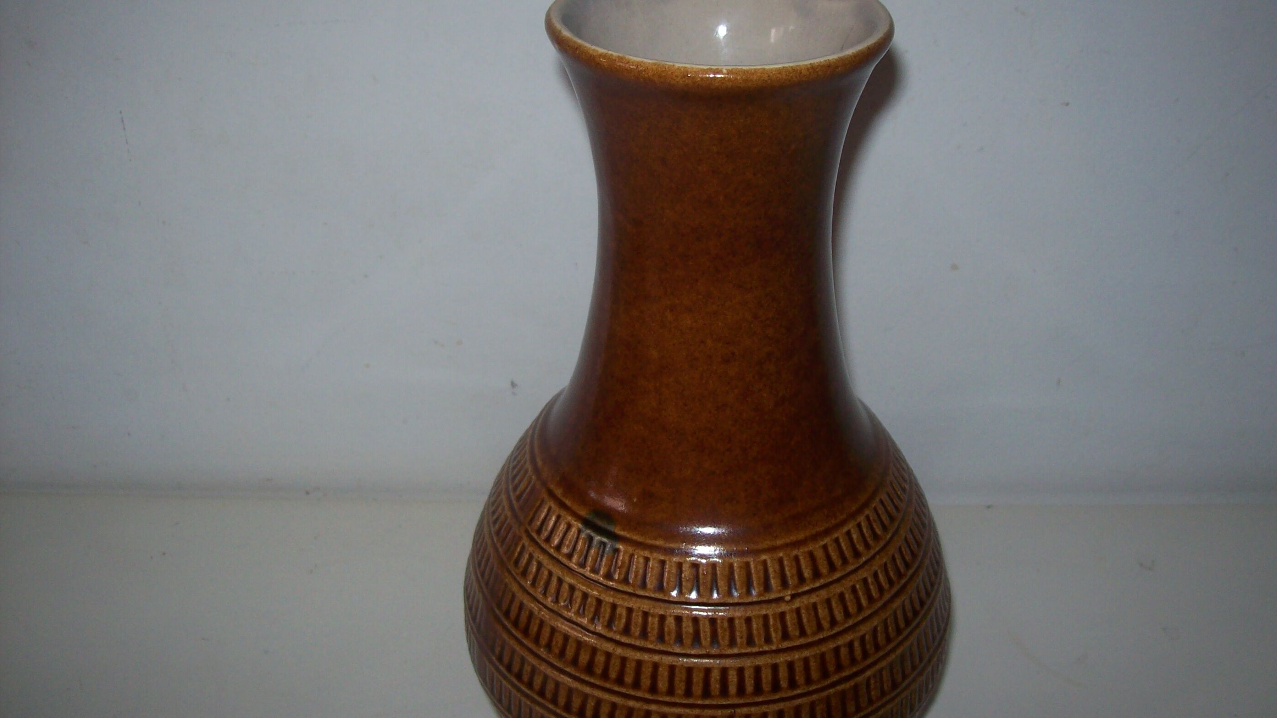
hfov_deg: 50.5
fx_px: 1354
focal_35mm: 40
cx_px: 647
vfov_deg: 29.7
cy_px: 367
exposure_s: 1/64
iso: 80
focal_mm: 6
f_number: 2.7
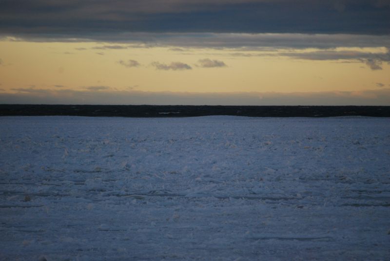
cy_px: 130
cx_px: 195
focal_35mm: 300
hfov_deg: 6.9
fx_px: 3255
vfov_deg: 4.6
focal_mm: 200
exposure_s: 1/320
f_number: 5.6
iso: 400
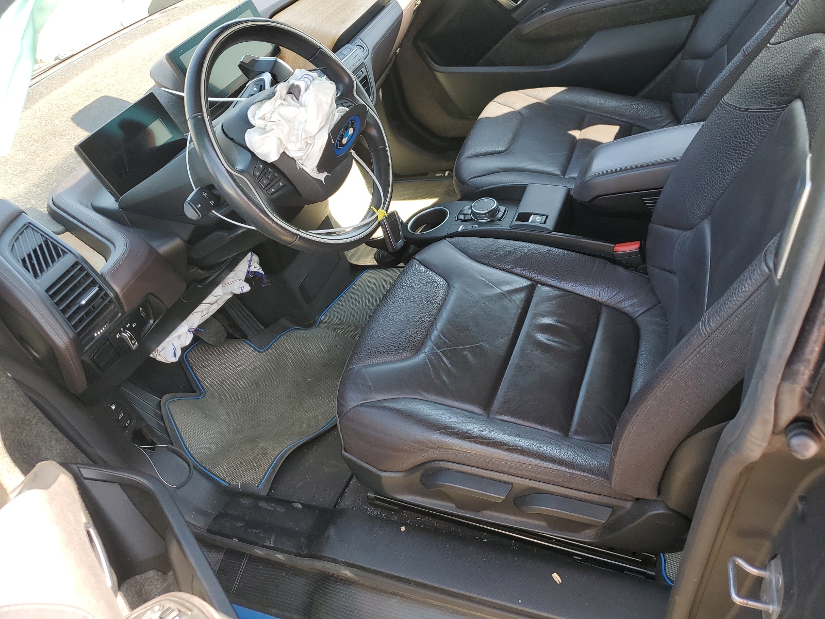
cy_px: 310
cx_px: 412
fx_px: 620
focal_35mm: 26
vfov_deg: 53.1
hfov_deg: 67.3
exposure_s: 1/161
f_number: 1.5
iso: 50
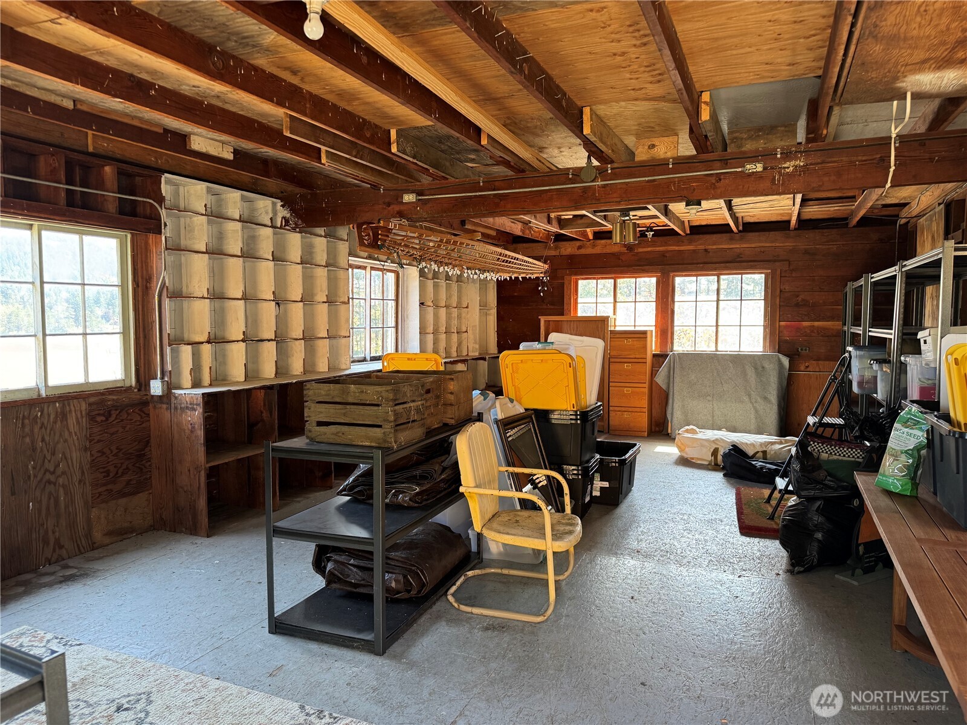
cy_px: 362
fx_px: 670
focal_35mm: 24
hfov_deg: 71.6
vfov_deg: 56.8
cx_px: 484
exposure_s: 1/121
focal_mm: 6.76
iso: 200
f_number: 1.78
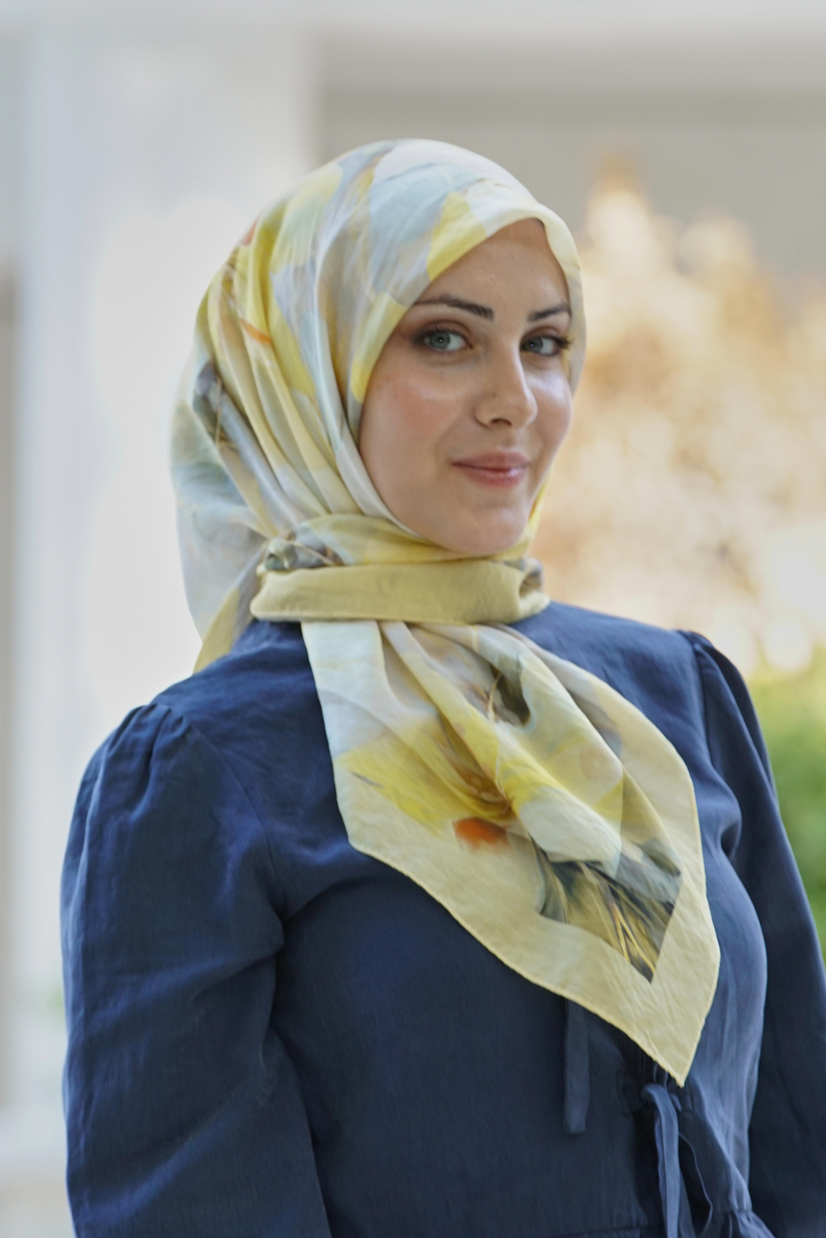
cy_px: 619
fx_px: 5780
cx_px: 413
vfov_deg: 12.2
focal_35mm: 168
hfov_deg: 8.2
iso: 500
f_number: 5
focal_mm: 168
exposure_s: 1/125
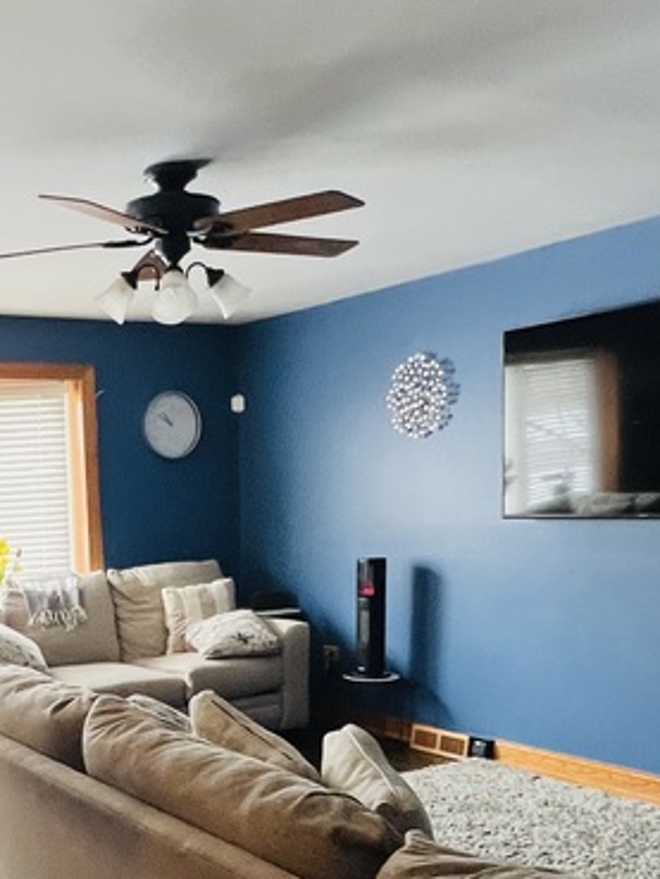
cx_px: 112
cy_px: 710
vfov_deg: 46.3
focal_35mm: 38
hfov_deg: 36.2
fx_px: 965
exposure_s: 1/120
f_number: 1.8
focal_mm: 1.57
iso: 250
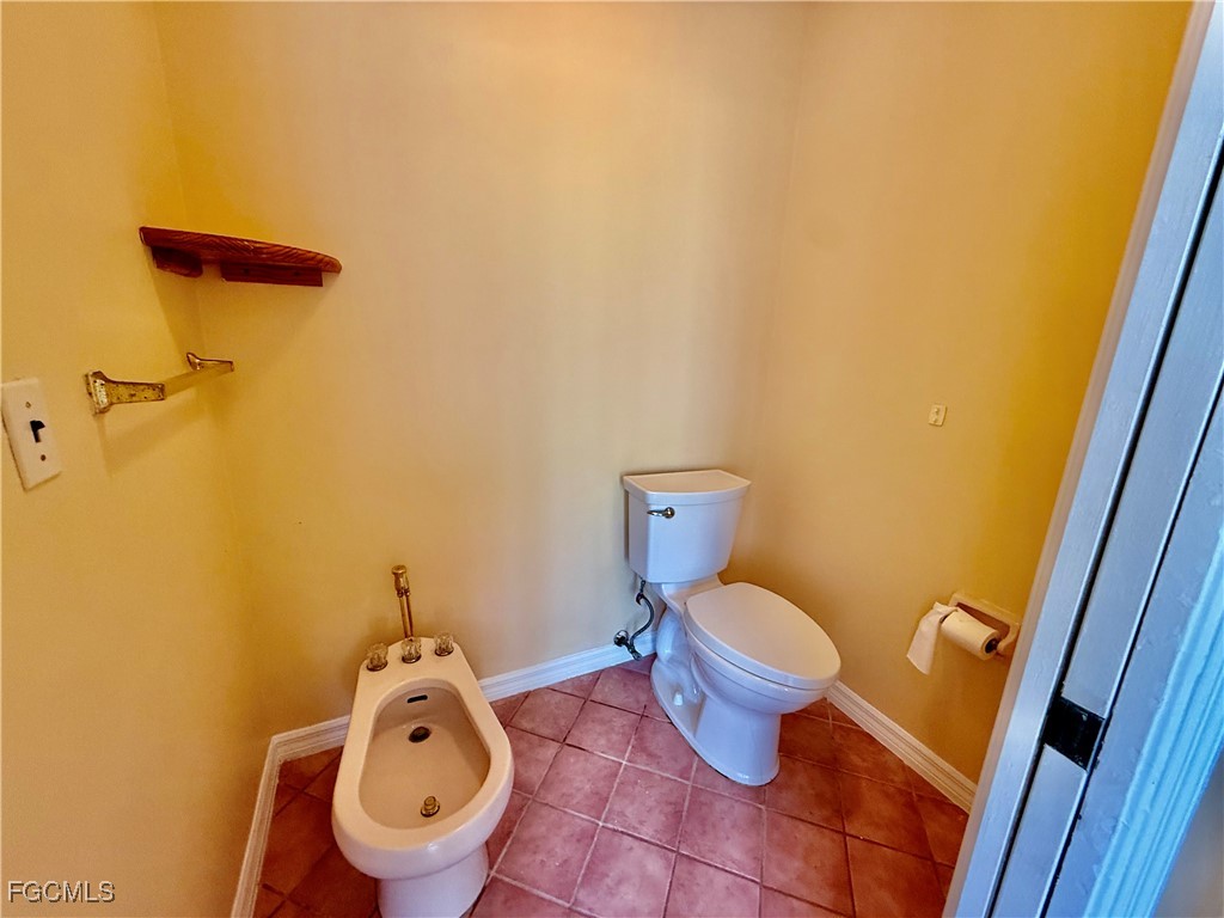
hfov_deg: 102.1
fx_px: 495
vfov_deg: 85.7
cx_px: 612
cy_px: 459
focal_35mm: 14
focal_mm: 2.22
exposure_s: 1/60
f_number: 2.2
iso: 250
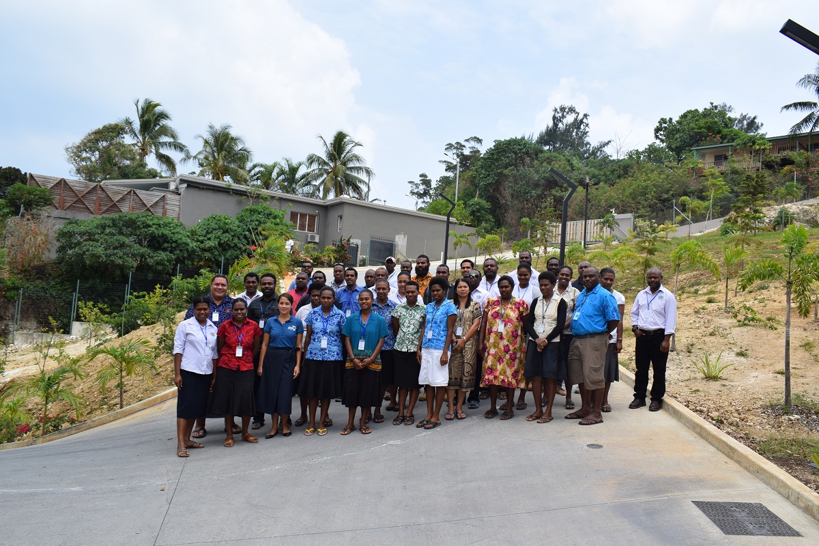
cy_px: 273
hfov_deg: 59.5
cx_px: 410
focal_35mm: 32
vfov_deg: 41.7
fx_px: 717
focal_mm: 21
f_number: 9
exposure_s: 1/200
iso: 100
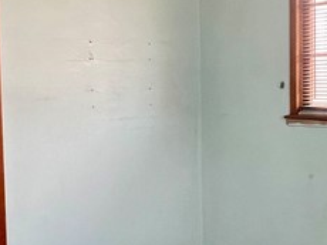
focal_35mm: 58
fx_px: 547
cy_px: 127
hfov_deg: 33.3
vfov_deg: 25.2
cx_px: 156
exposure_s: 1/91
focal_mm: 1.57
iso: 250
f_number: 1.8
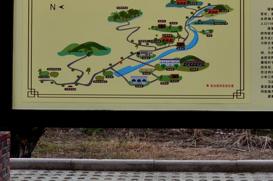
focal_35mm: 78
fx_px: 590
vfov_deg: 17.2
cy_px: 31
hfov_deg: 26.0
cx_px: 153
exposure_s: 1/60
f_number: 10
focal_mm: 24
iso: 200
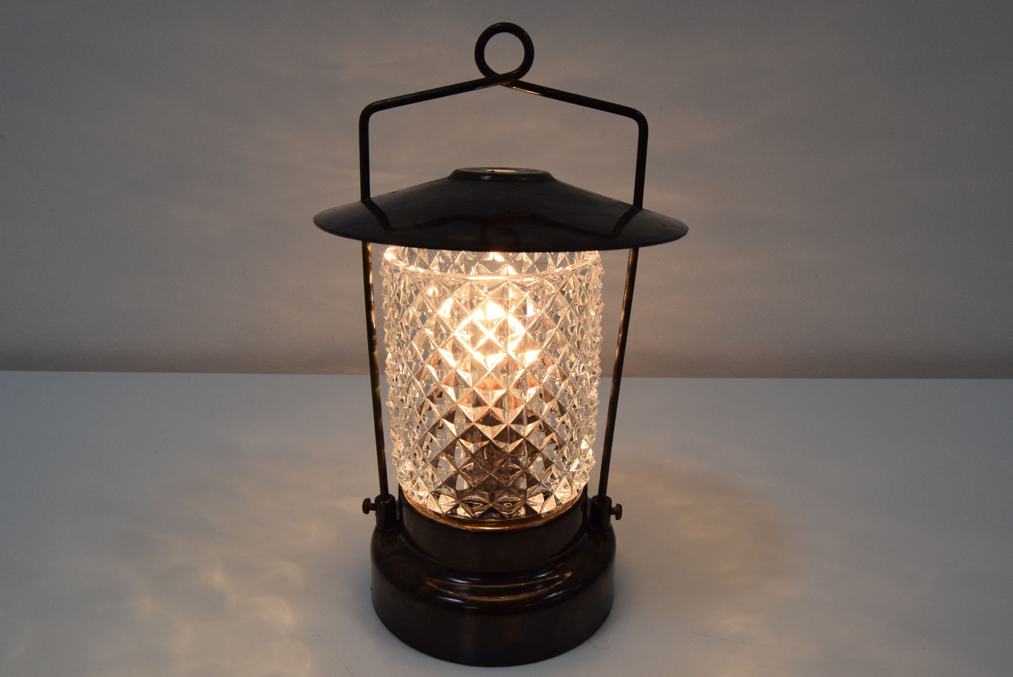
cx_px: 506
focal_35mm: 27
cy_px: 338
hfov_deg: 67.3
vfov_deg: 48.0
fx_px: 760
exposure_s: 1/320
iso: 1600
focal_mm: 18
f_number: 9
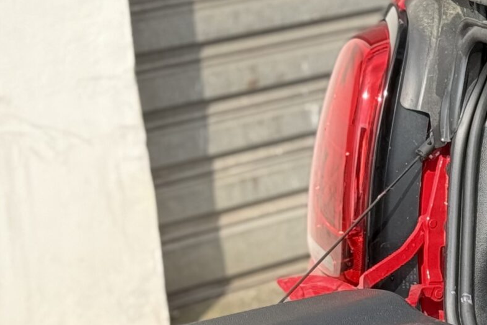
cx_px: 754
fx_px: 2205
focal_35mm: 163
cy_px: 286
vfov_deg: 8.4
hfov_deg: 12.0
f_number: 1.78
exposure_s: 1/819
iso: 100
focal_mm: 6.76
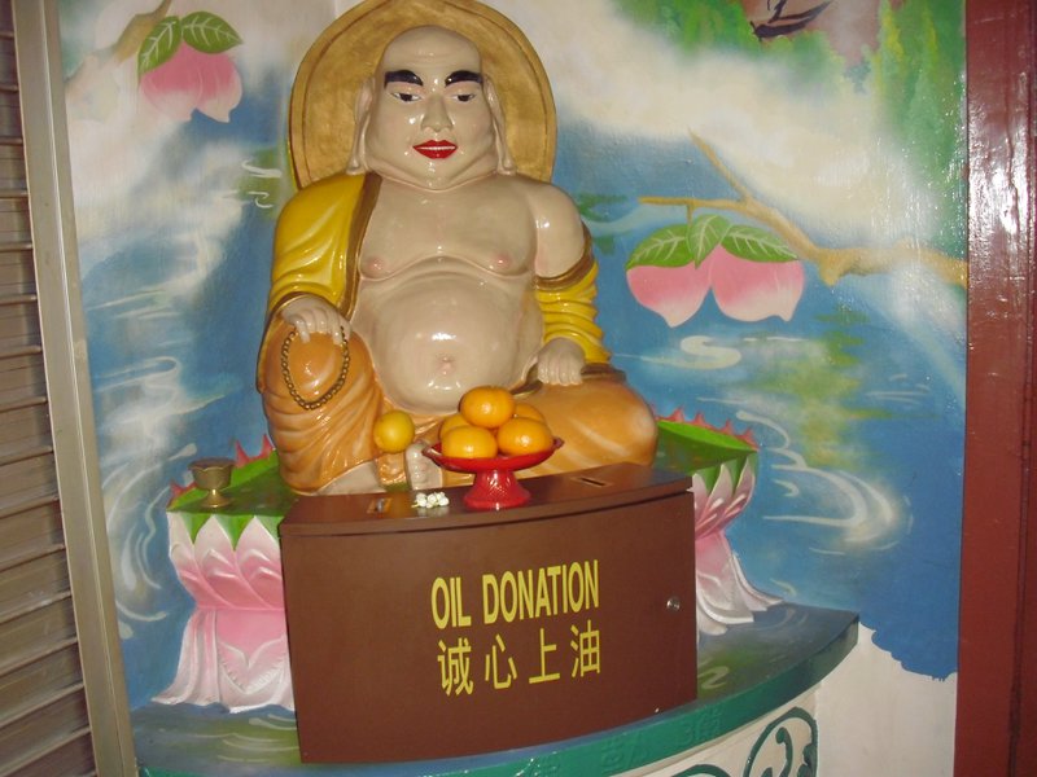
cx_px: 518
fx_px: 1138
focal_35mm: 38
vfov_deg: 37.7
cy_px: 388
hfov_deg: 49.0
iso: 200
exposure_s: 1/60
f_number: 2.8
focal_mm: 6.2
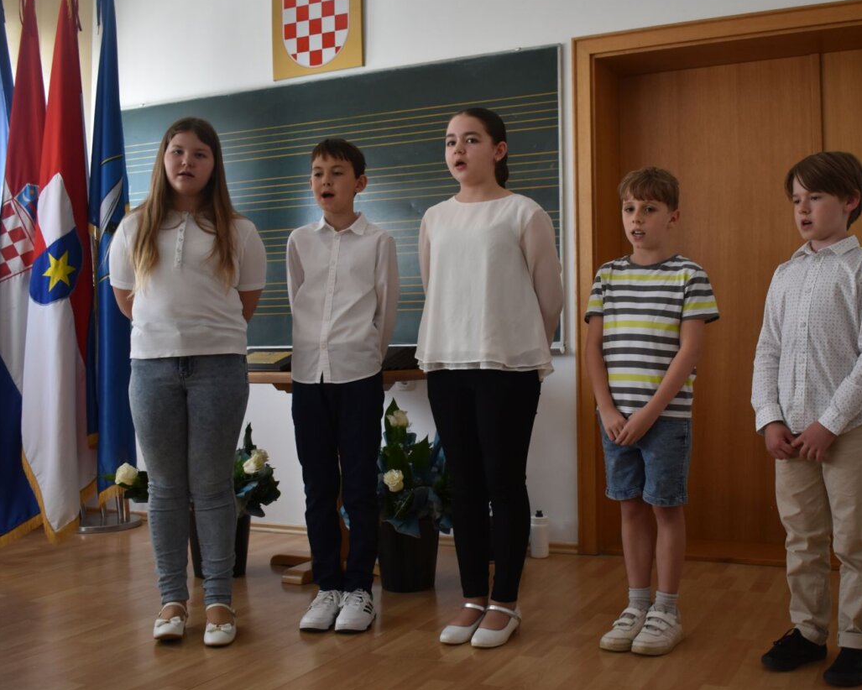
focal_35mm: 38
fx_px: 970
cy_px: 340
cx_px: 527
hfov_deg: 47.6
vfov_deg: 39.2
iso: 640
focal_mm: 22
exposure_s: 1/250
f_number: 3.8
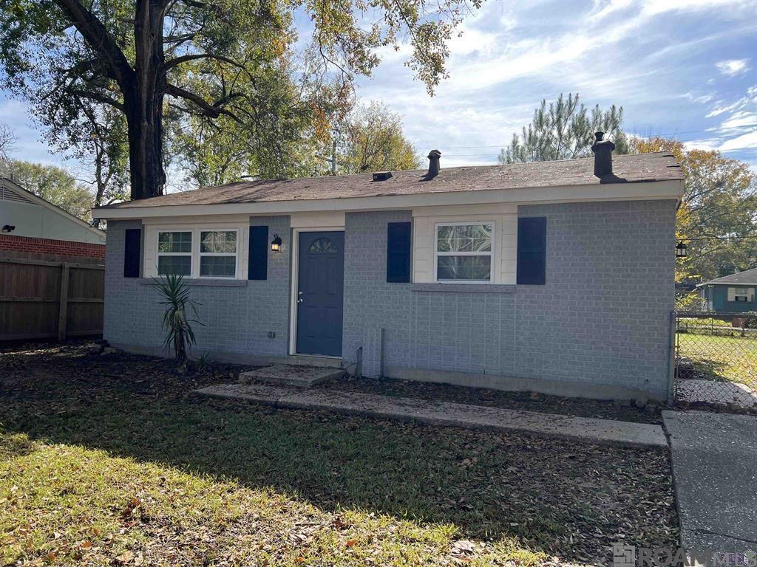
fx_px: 569
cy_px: 284
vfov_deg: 53.1
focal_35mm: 26
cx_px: 378
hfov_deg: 67.3
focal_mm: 5.7
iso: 50
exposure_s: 1/1553
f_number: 1.5
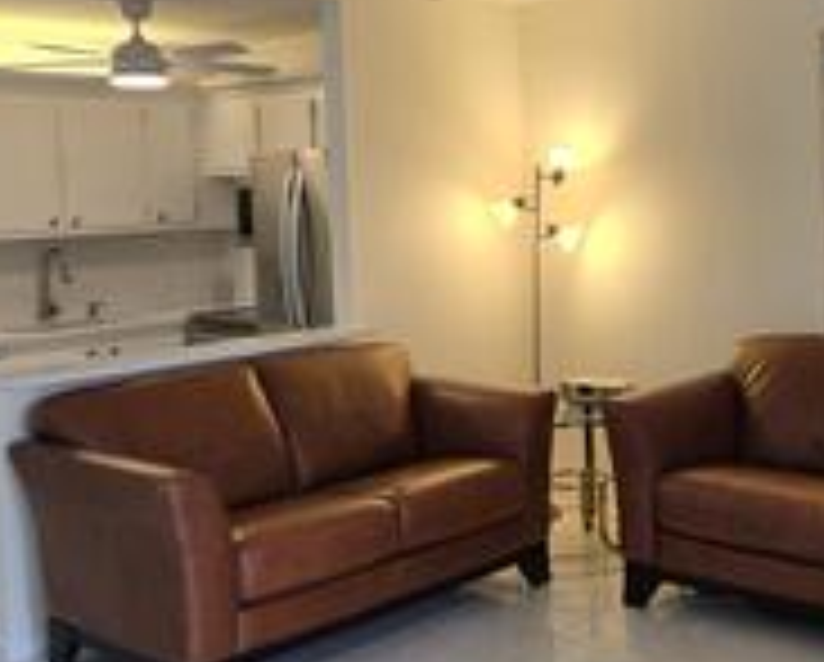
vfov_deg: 30.8
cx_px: 626
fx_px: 1197
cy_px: 243
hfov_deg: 37.0
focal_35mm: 49
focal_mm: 5.4
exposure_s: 1/120
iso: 40
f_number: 1.8
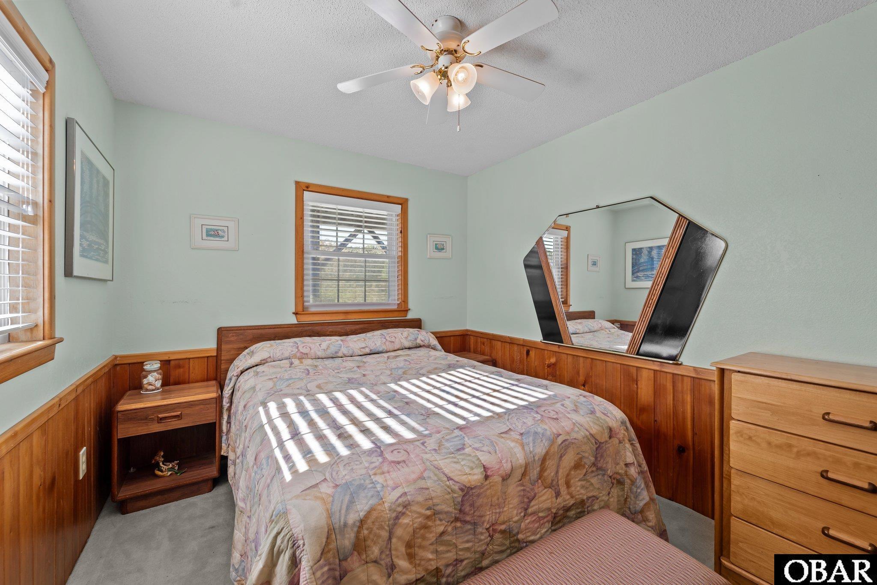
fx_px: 341
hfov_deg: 104.3
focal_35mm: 14
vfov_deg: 81.2
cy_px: 292
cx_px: 438
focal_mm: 14
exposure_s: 1/13
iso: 100
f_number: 8
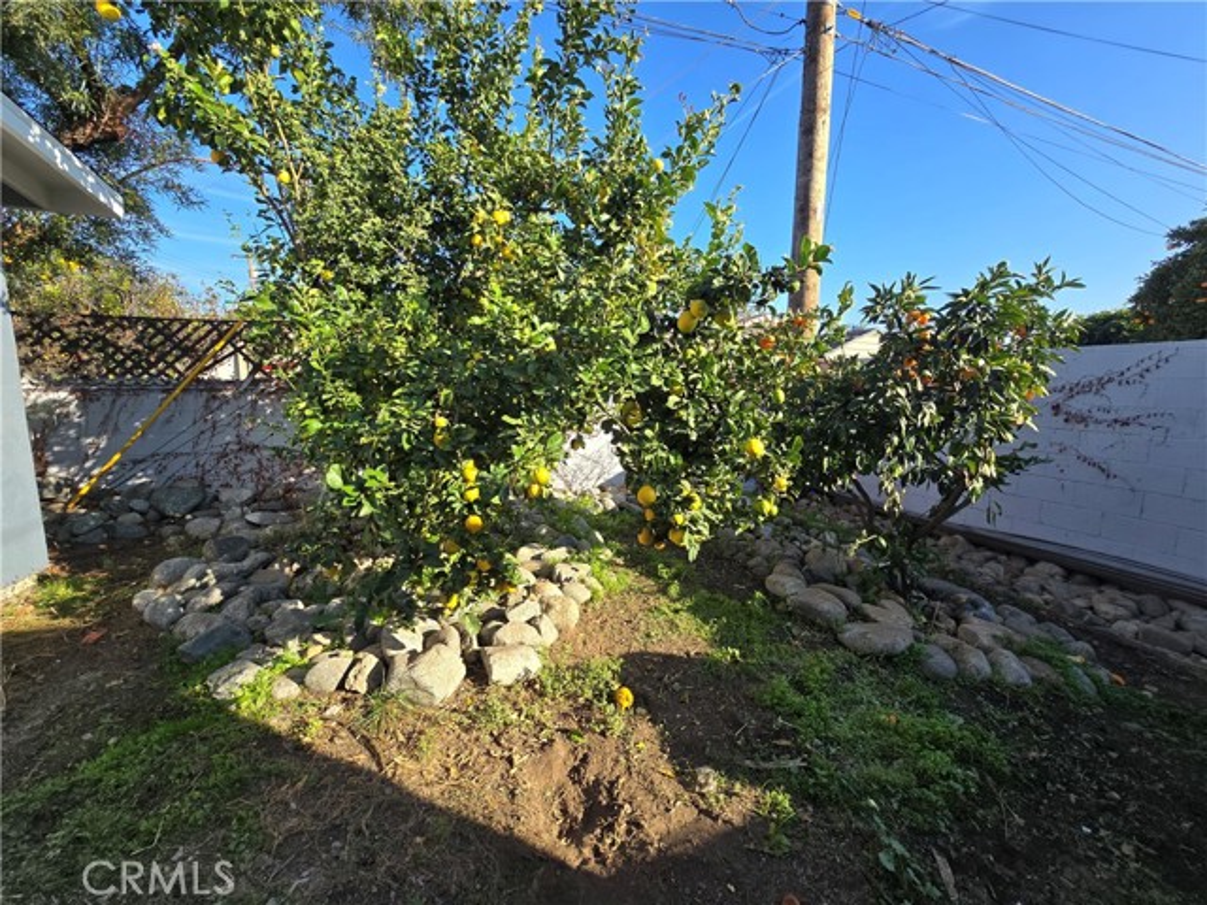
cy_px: 452
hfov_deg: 106.2
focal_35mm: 13
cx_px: 604
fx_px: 453
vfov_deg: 89.9
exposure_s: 1/873
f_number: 2.2
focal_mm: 2.2
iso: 50
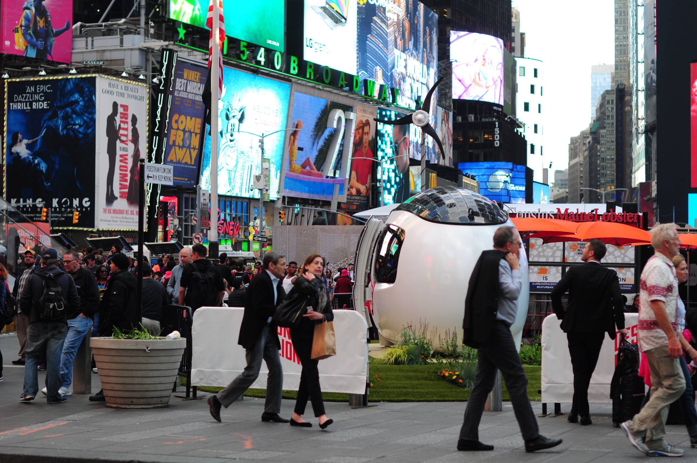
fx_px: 1450
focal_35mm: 75
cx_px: 348
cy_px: 232
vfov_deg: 18.1
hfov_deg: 27.0
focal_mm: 50
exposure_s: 1/250
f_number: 2.5
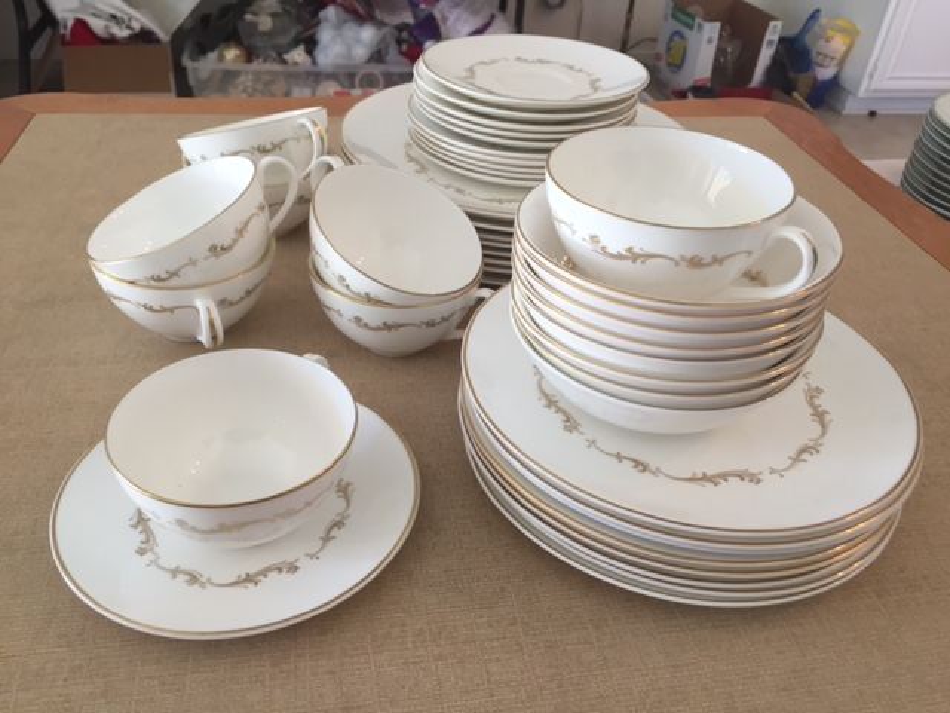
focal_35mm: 29
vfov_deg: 48.2
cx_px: 475
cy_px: 356
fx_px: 796
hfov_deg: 61.7
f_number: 2.2
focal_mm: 4.15
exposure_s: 1/30
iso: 64
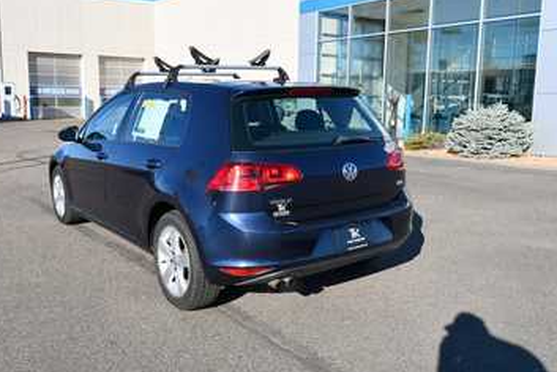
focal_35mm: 34
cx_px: 243
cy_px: 179
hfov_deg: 55.6
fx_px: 526
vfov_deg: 38.9
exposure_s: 1/250
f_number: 8
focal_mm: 20
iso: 100
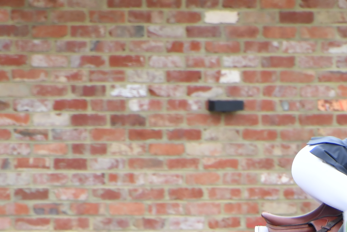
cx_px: 374
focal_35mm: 1556
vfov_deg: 0.9
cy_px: 304
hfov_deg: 1.3
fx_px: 14994
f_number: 6.3
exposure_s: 1/640
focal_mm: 350
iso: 400
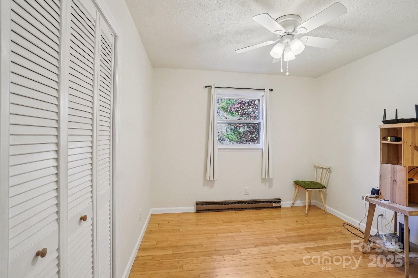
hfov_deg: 100.4
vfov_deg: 77.3
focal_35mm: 15
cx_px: 209
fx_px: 174
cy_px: 139
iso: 400
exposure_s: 1/30
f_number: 8
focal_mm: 10
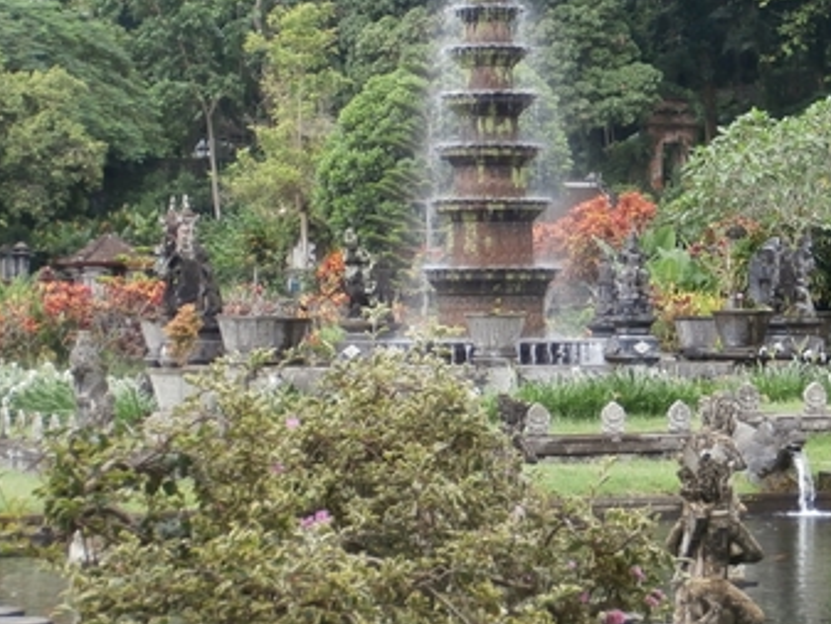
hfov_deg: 16.2
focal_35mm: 121
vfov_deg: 12.2
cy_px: 106
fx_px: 2906
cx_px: 567
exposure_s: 1/125
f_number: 4.7
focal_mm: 12.1
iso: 100
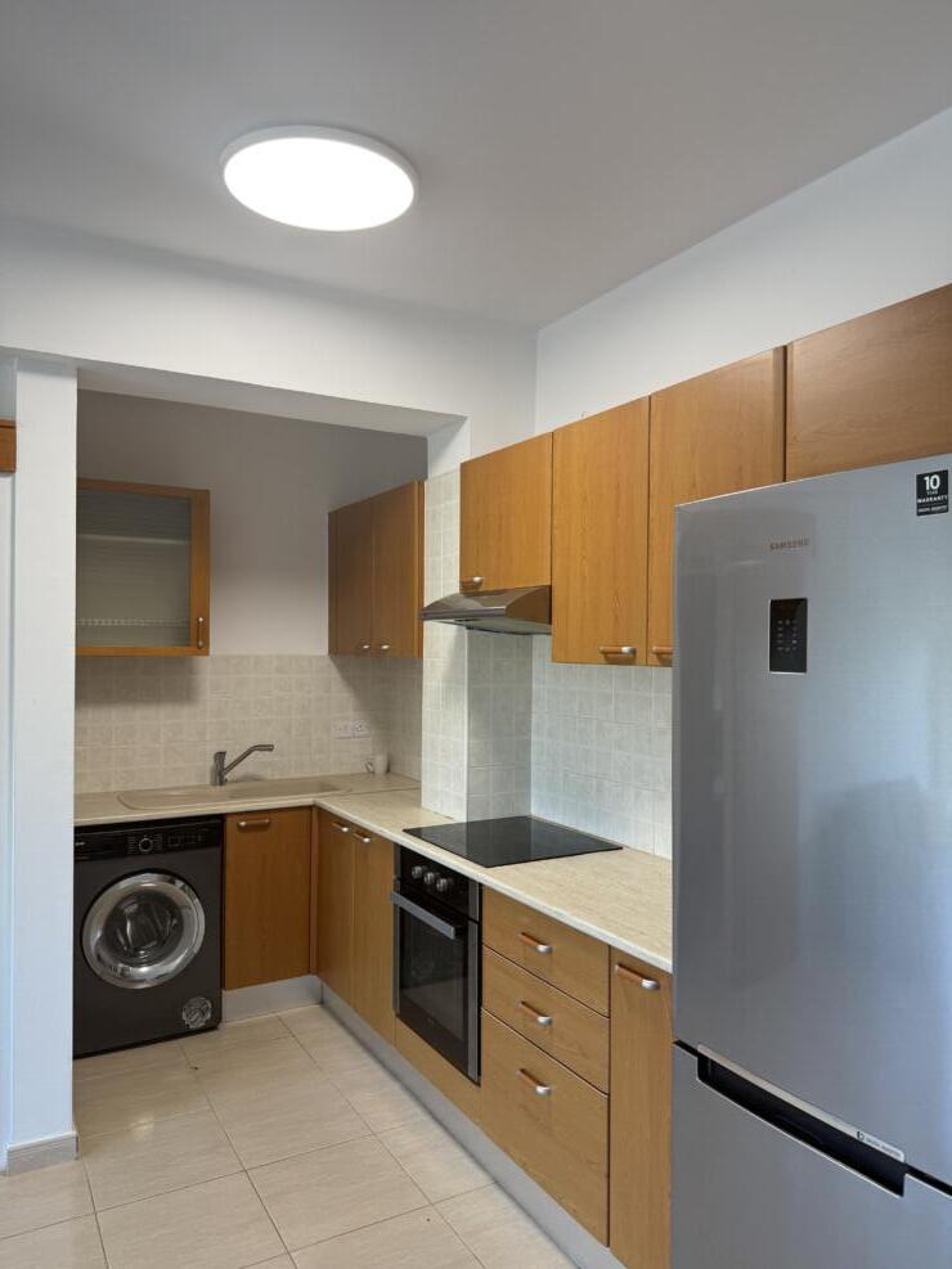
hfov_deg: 56.8
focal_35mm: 24
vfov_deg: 71.6
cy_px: 634
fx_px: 880
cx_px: 476
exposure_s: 1/121
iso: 80
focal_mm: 6.76
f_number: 1.78
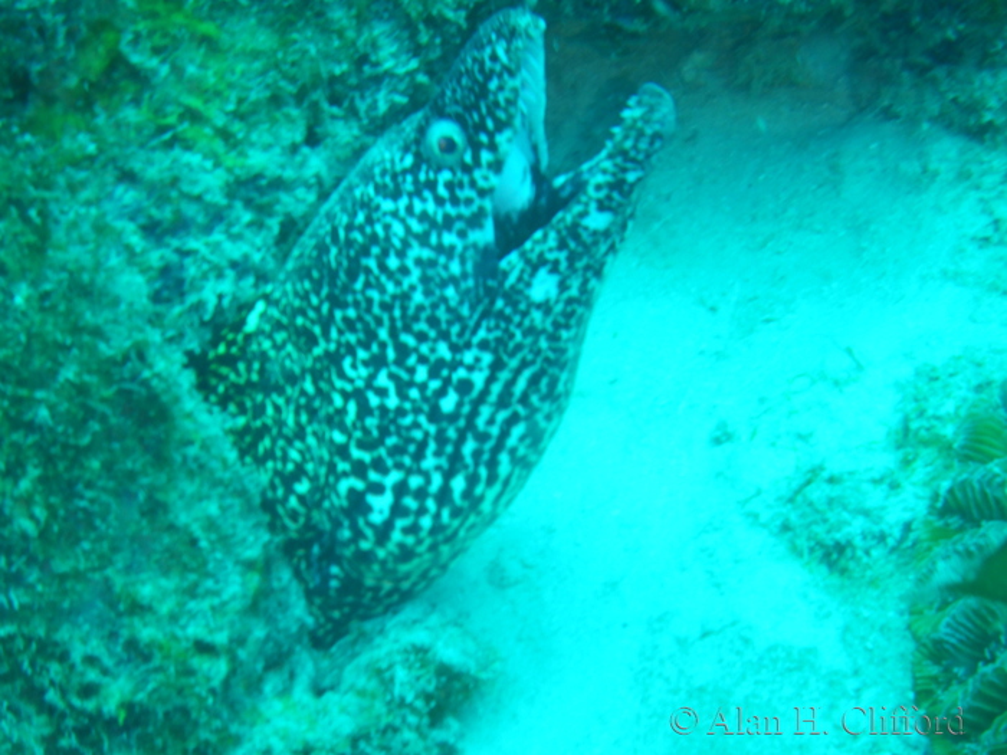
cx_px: 504
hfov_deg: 16.4
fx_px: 3491
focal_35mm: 120
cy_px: 378
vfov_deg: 12.3
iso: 125
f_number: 4.9
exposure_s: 1/60
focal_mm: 21.5
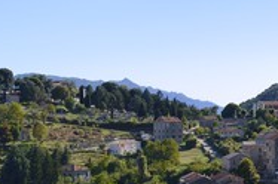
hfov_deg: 19.0
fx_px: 833
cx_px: 149
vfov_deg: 12.6
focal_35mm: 108
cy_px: 156
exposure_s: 1/200
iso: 200
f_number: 11
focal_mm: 48
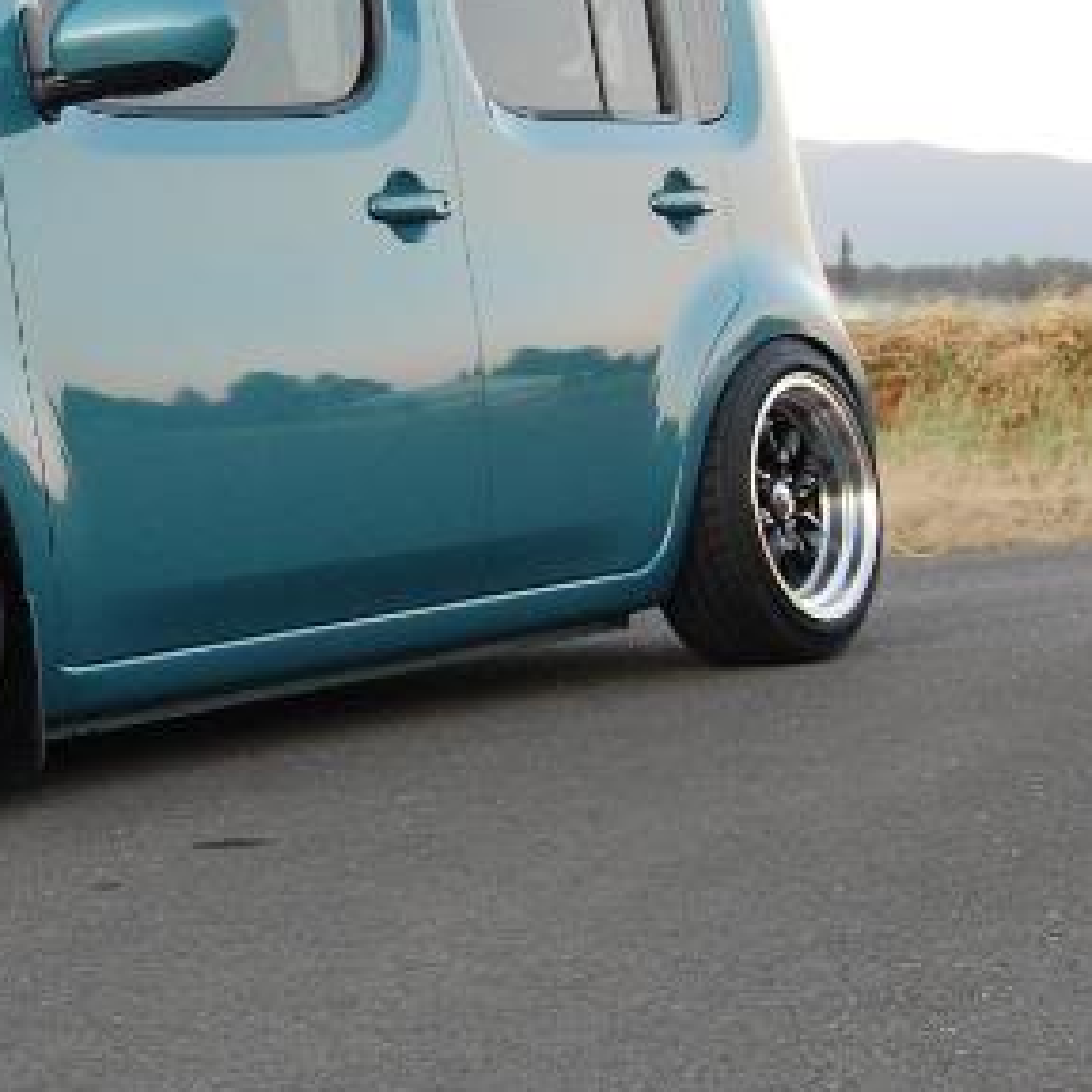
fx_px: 3783
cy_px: 383
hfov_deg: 16.1
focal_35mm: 106
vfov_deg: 16.4
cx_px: 42
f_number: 7.1
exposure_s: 1/30
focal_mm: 30
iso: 720
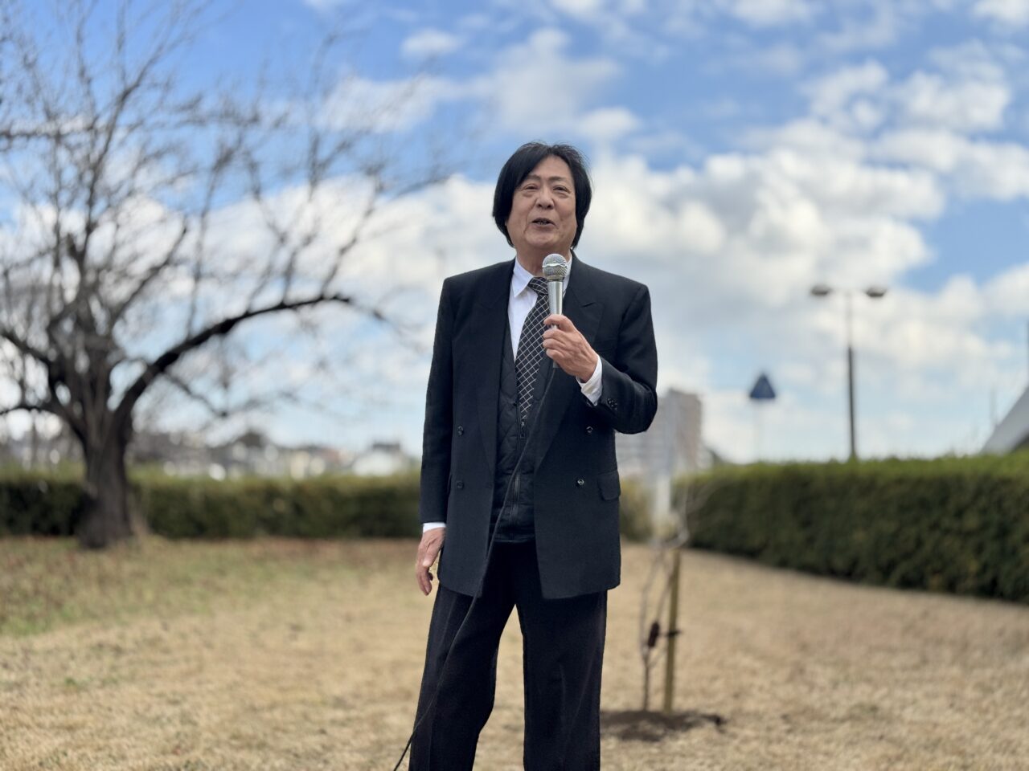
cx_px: 514
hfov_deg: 39.7
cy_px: 386
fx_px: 1427
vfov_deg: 30.3
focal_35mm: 48
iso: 64
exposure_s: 1/3817
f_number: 1.78
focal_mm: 6.76
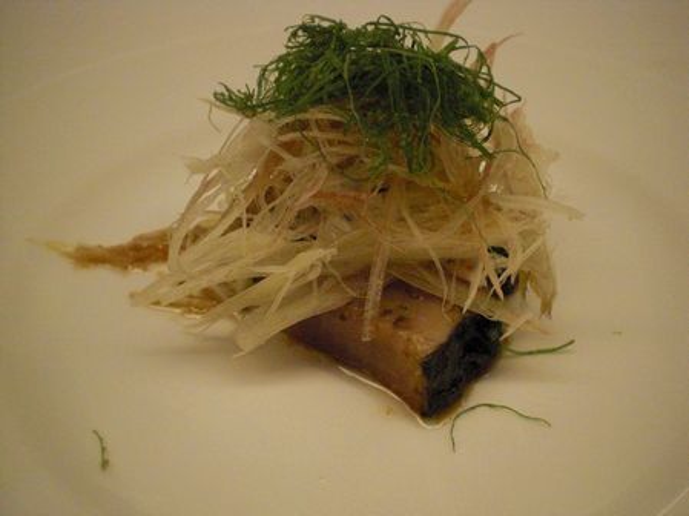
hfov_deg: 49.0
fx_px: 756
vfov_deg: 37.7
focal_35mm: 38
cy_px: 258
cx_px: 344
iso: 800
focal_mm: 6.3
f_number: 3.1
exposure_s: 1/60
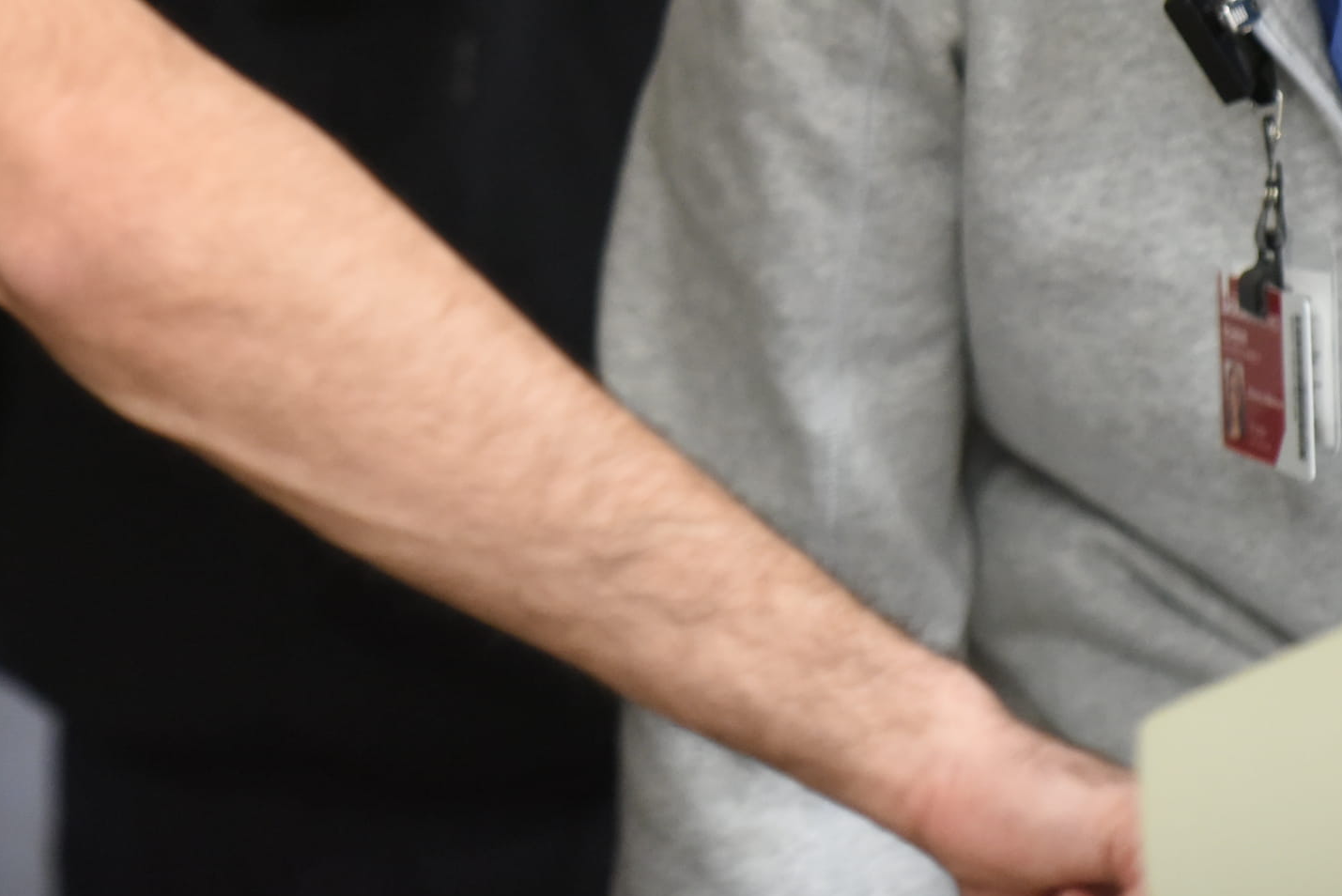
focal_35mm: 515
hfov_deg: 4.0
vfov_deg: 2.7
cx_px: 266
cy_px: -244
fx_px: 19205
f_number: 2.8
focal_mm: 200
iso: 2500
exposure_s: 1/80
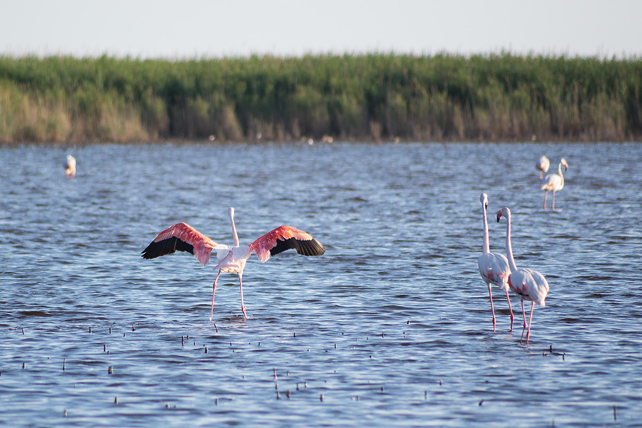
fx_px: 5350
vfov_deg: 4.6
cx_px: 321
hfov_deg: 6.9
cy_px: 214
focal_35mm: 300
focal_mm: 300
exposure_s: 1/800
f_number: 5.6
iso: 280
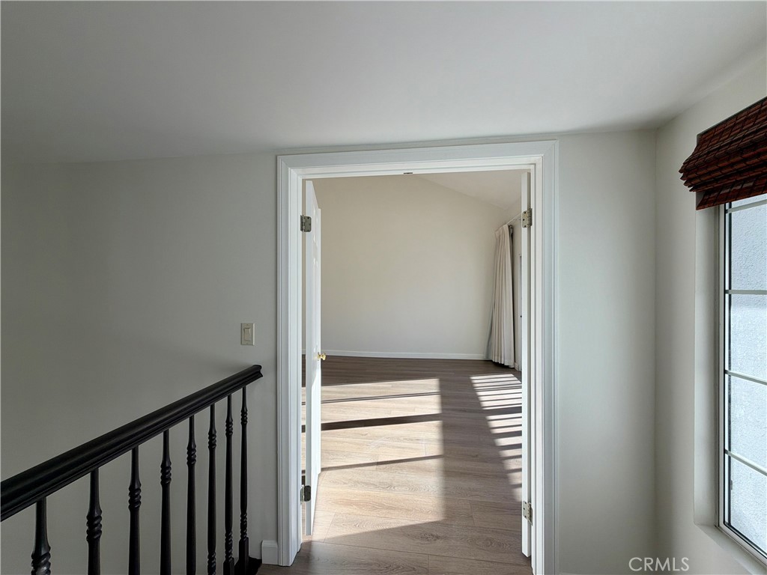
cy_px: 288
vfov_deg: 85.7
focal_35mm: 14
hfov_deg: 102.1
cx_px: 384
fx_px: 310
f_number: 2.2
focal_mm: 2.22
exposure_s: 1/120
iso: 25
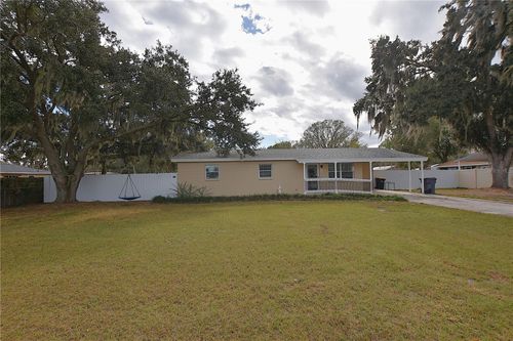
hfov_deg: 100.4
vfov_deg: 77.3
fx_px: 214
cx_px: 256
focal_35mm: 15
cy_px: 170
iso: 100
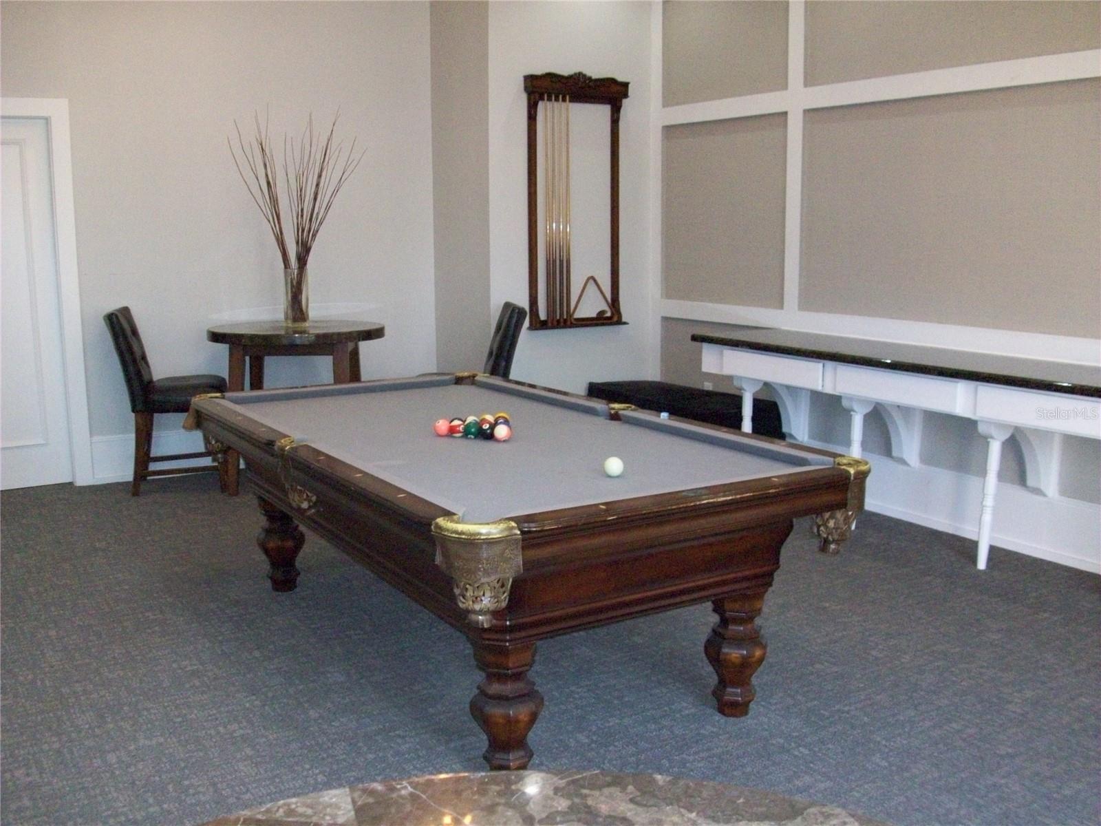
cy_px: 413
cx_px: 550
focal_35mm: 34
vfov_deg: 41.8
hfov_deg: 54.0
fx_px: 1081
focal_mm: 5.7
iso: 320
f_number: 2.8
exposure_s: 1/60
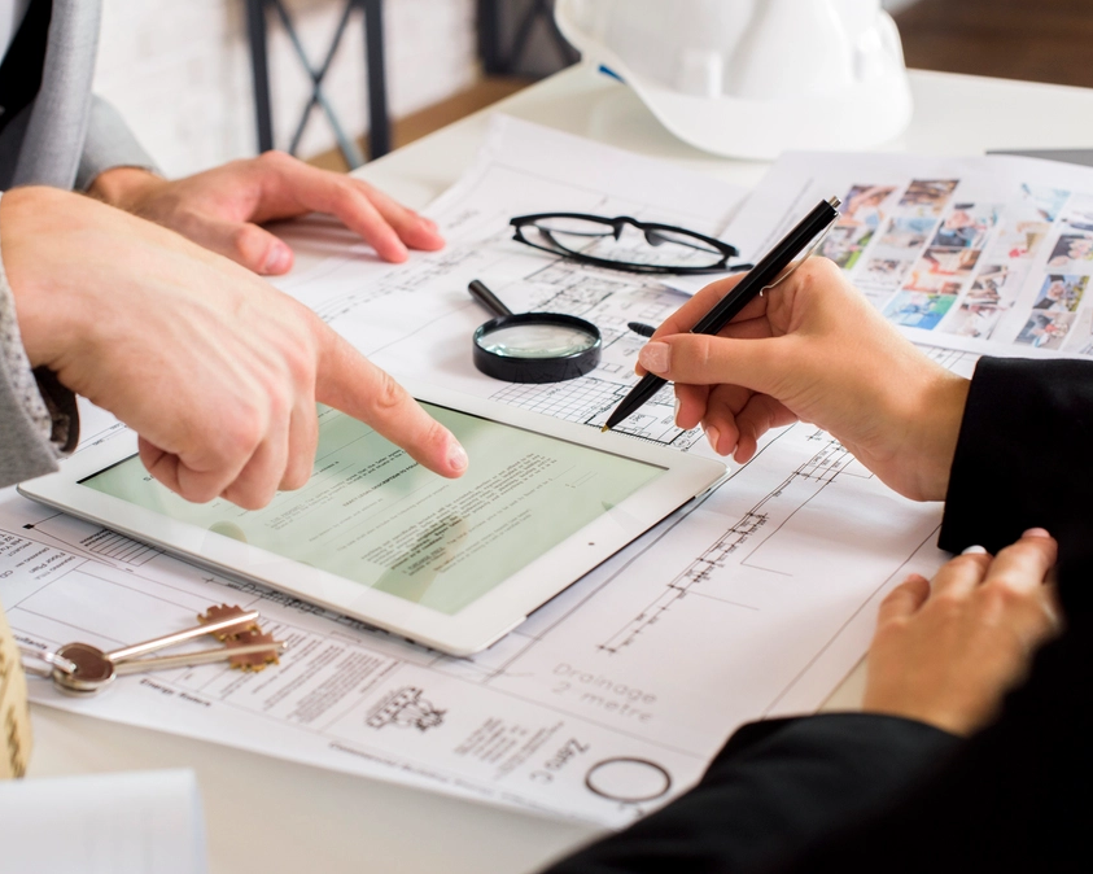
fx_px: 1843
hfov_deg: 32.9
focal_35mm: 57
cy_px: 432
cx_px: 440
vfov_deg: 26.7
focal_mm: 50
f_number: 5
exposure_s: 1/160
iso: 320
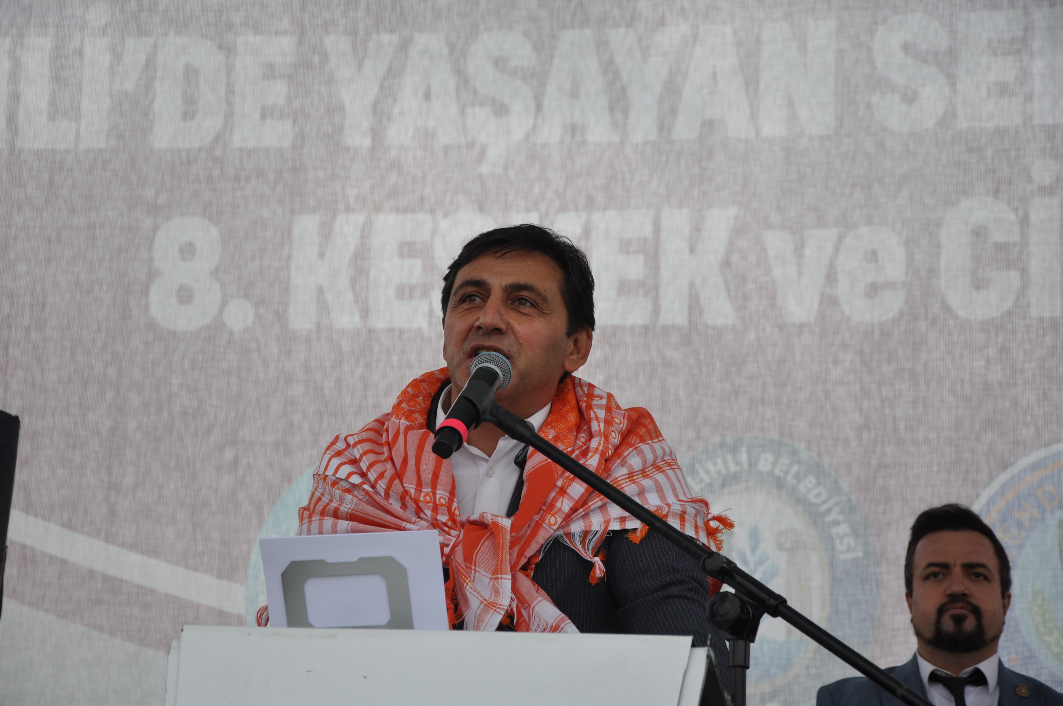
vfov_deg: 13.8
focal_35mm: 99
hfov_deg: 20.6
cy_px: 353
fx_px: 2920
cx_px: 532
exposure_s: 1/160
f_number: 6.3
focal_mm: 66
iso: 200
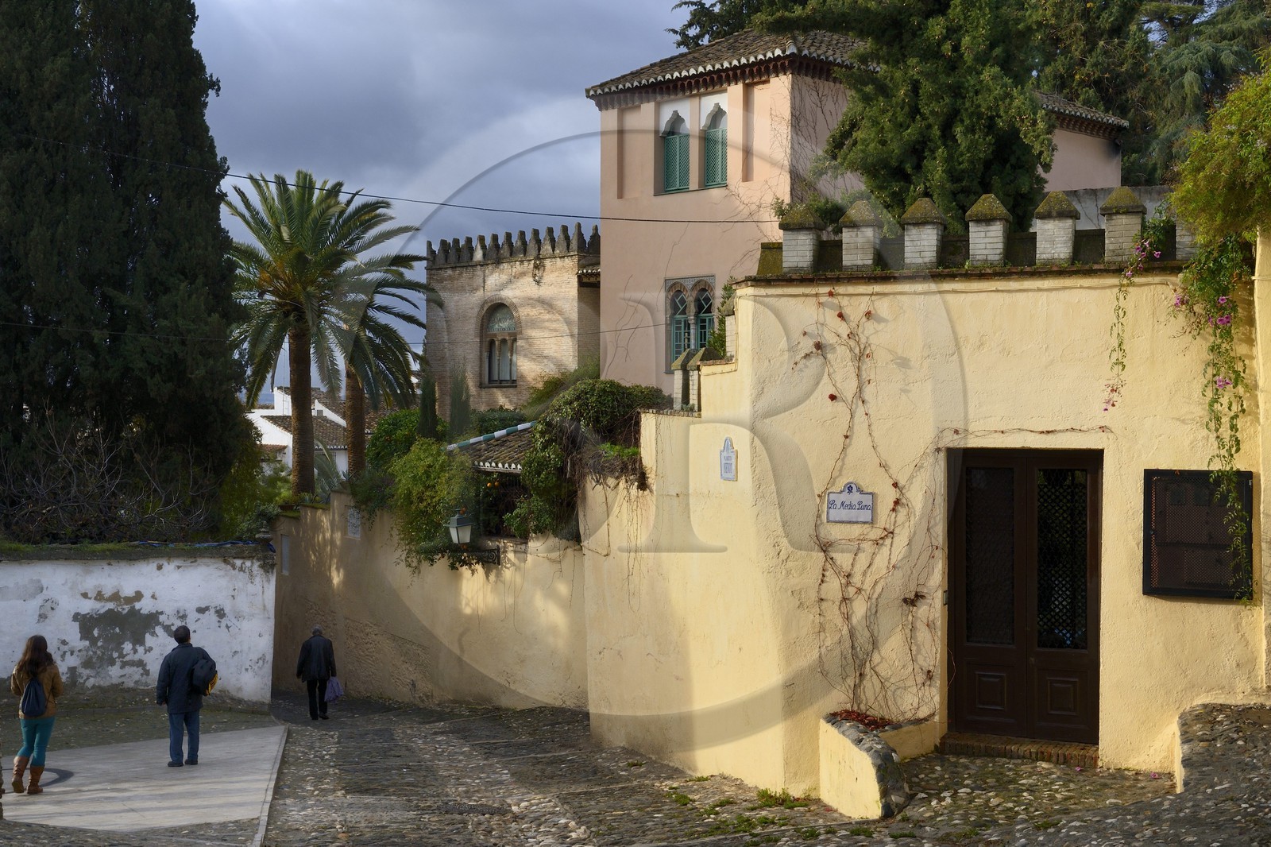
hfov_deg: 46.4
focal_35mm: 42
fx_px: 1482
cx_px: 636
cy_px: 424
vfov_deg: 31.9
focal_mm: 42
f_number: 16
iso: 400
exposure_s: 1/125
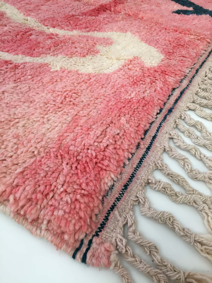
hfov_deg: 48.2
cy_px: 142
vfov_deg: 61.7
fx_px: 237
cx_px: 106
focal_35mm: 29
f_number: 2.2
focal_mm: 4.15
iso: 50
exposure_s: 1/33
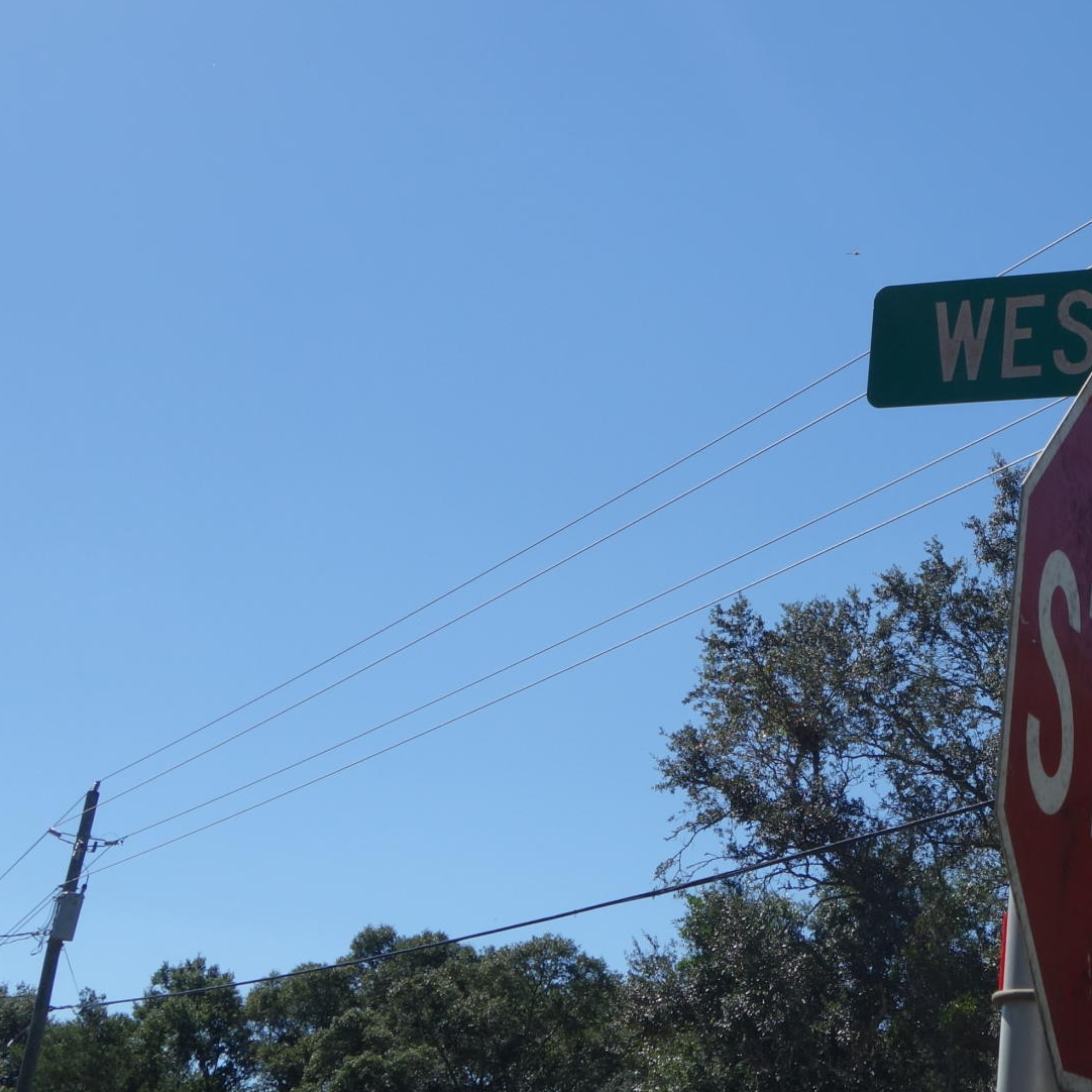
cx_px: 1057
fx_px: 2356
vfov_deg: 26.0
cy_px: 407
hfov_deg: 25.0
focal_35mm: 66
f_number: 5
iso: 125
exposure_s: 1/800
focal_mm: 10.4
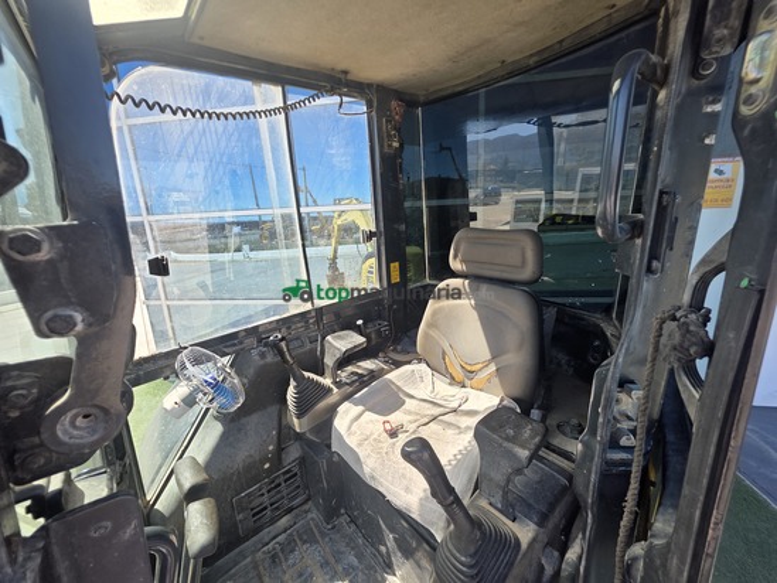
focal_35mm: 13
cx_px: 388
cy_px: 292
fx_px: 292
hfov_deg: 106.2
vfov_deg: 89.9
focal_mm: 2.2
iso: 40
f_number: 1.9
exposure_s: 1/536
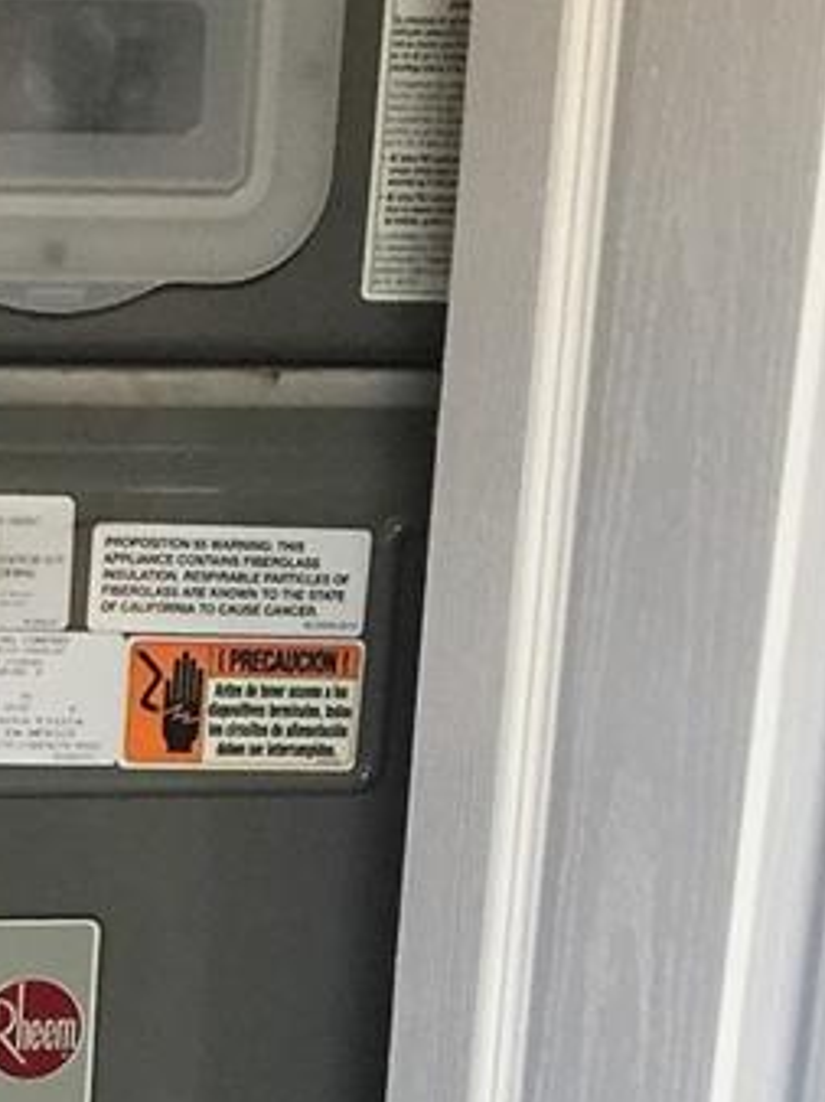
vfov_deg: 18.1
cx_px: -140
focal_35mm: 103
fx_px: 3277
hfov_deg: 14.0
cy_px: 1350
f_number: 2.2
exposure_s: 1/15
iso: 100
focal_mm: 4.15
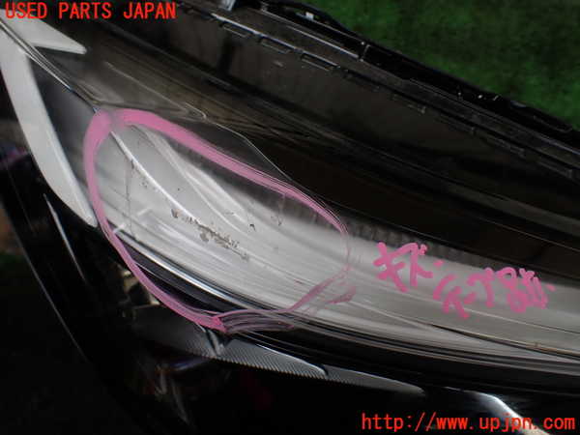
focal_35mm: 30
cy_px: 218
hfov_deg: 60.0
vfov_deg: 46.8
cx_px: 290
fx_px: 503
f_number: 3.2
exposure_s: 1/125
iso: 100
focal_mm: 5.4
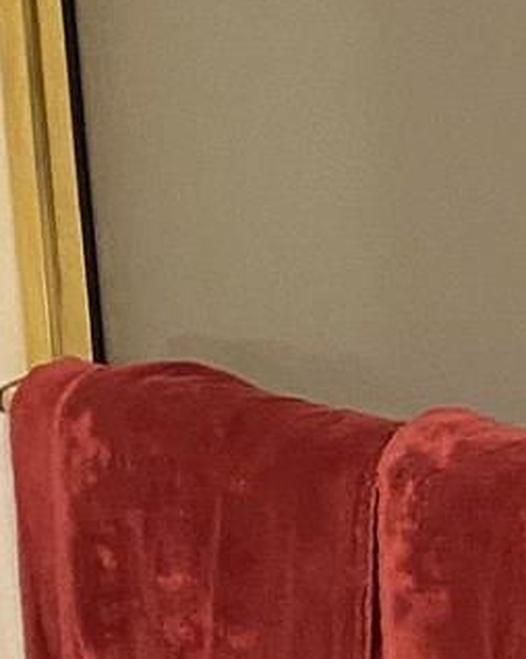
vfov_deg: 10.5
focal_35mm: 184
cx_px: 959
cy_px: 421
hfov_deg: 8.1
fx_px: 3584
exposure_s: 1/60
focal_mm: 4.25
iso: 200
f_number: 1.8
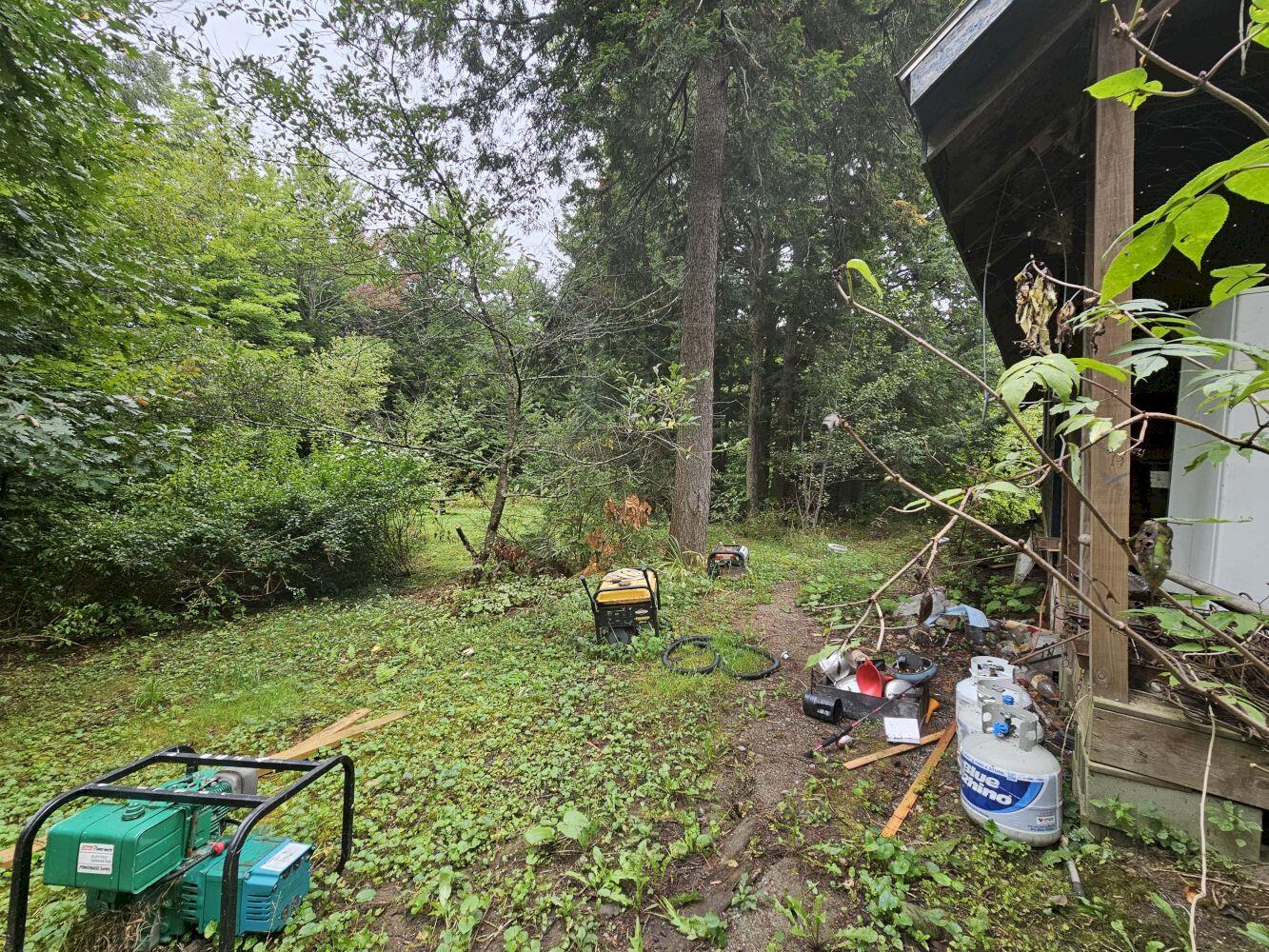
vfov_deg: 89.9
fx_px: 477
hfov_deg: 106.2
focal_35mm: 13
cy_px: 476
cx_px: 634
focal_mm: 2.2
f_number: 2.2
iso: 50
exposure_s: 1/120
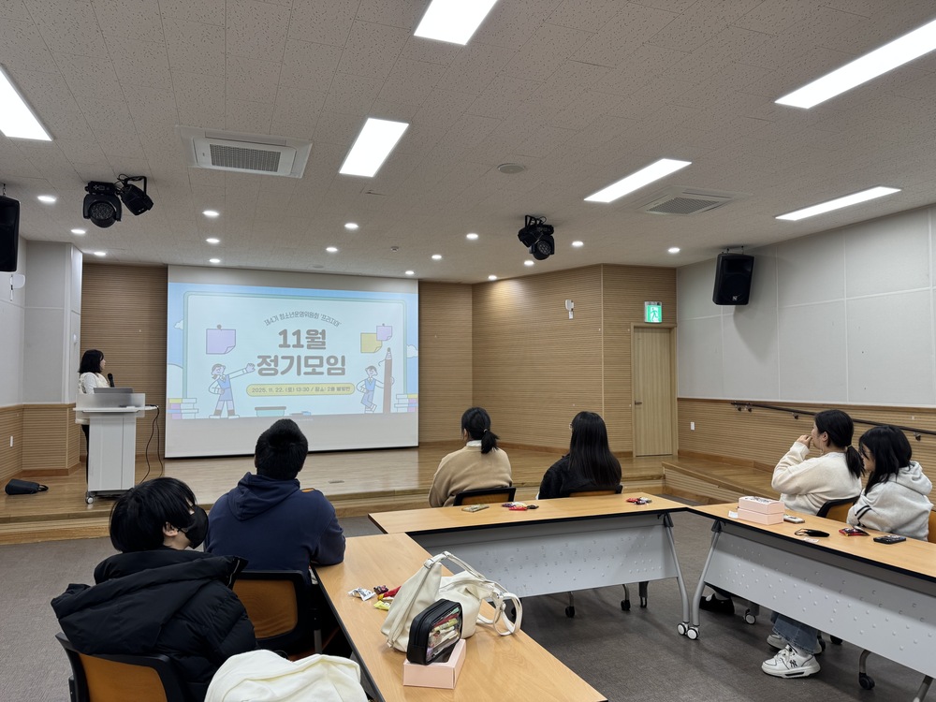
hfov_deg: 71.6
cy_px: 351
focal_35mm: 24
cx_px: 468
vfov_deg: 56.8
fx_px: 649
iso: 125
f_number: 1.78
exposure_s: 1/120
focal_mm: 6.76
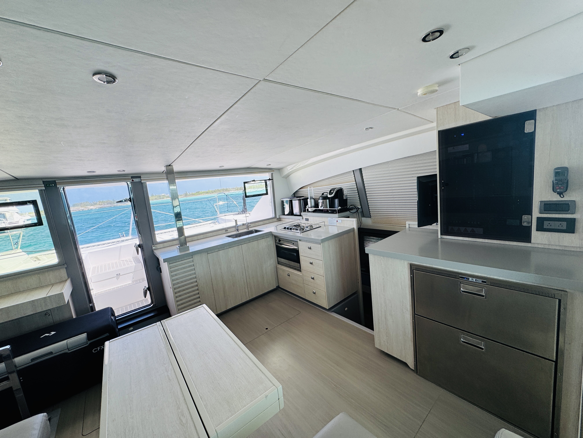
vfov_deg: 85.7
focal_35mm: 14
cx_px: 292
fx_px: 236
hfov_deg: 102.1
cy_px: 219
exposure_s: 1/158
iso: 40
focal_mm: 2.22
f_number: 2.2
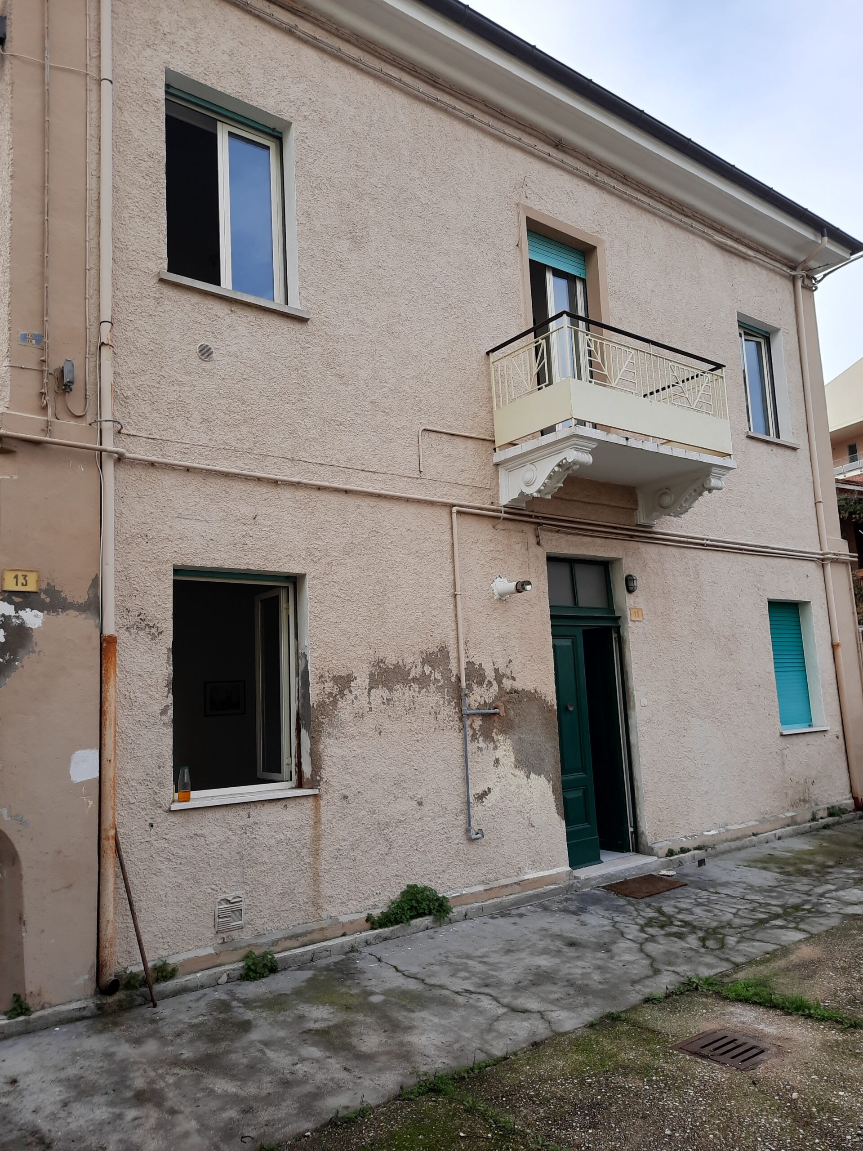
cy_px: 576
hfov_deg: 54.9
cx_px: 432
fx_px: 831
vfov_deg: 69.4
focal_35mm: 25
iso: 32
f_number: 2
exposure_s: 1/276
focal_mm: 4.6
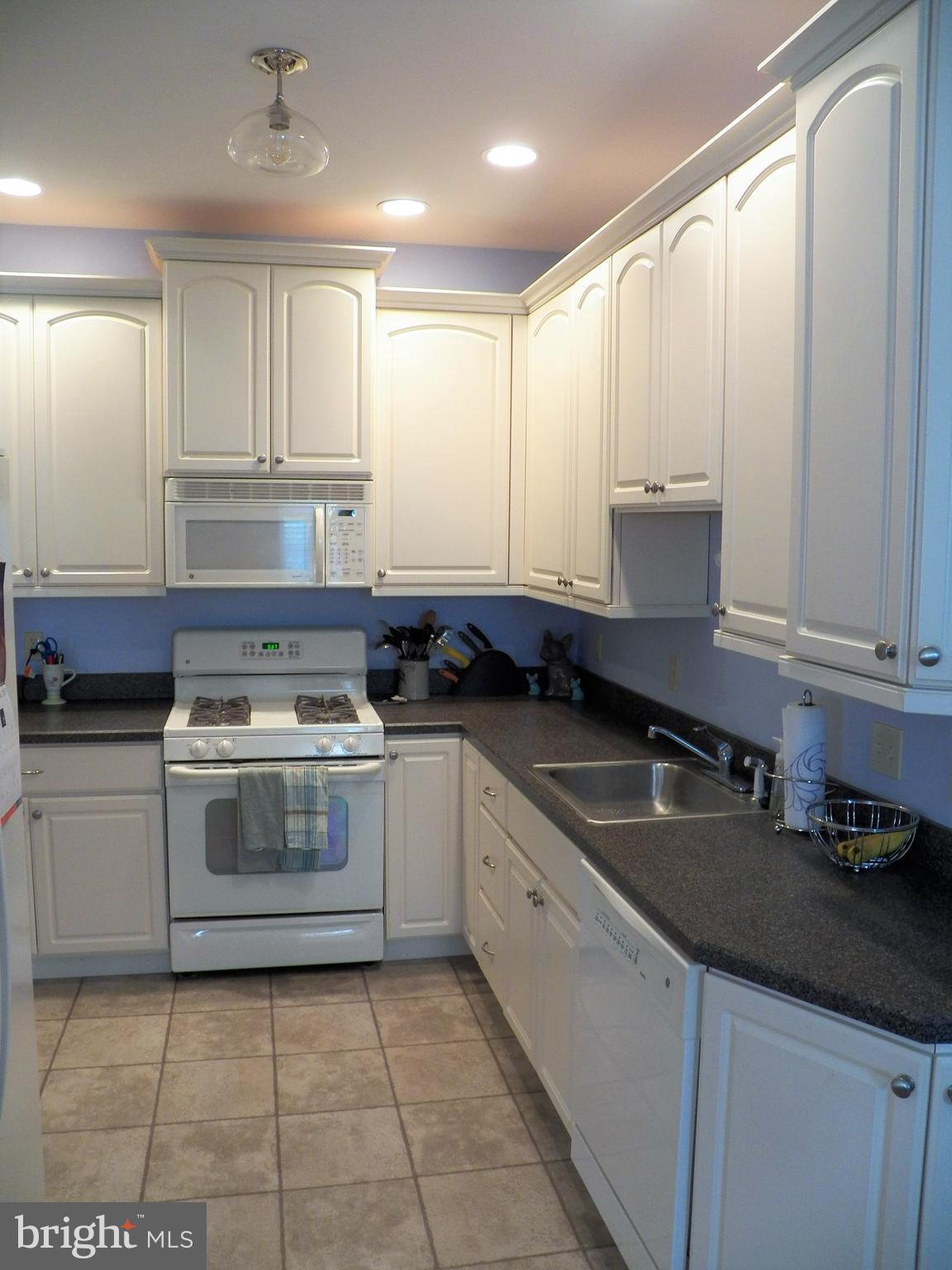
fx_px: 1027
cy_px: 635
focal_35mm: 28
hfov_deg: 49.7
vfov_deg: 63.4
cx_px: 476
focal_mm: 4.9
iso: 125
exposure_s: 1/30
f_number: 2.8
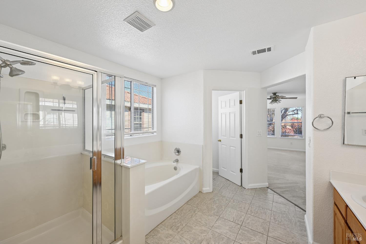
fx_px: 142
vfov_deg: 81.2
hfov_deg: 104.3
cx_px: 183
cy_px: 122
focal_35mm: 14
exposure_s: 1/80
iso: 400
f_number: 8
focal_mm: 14
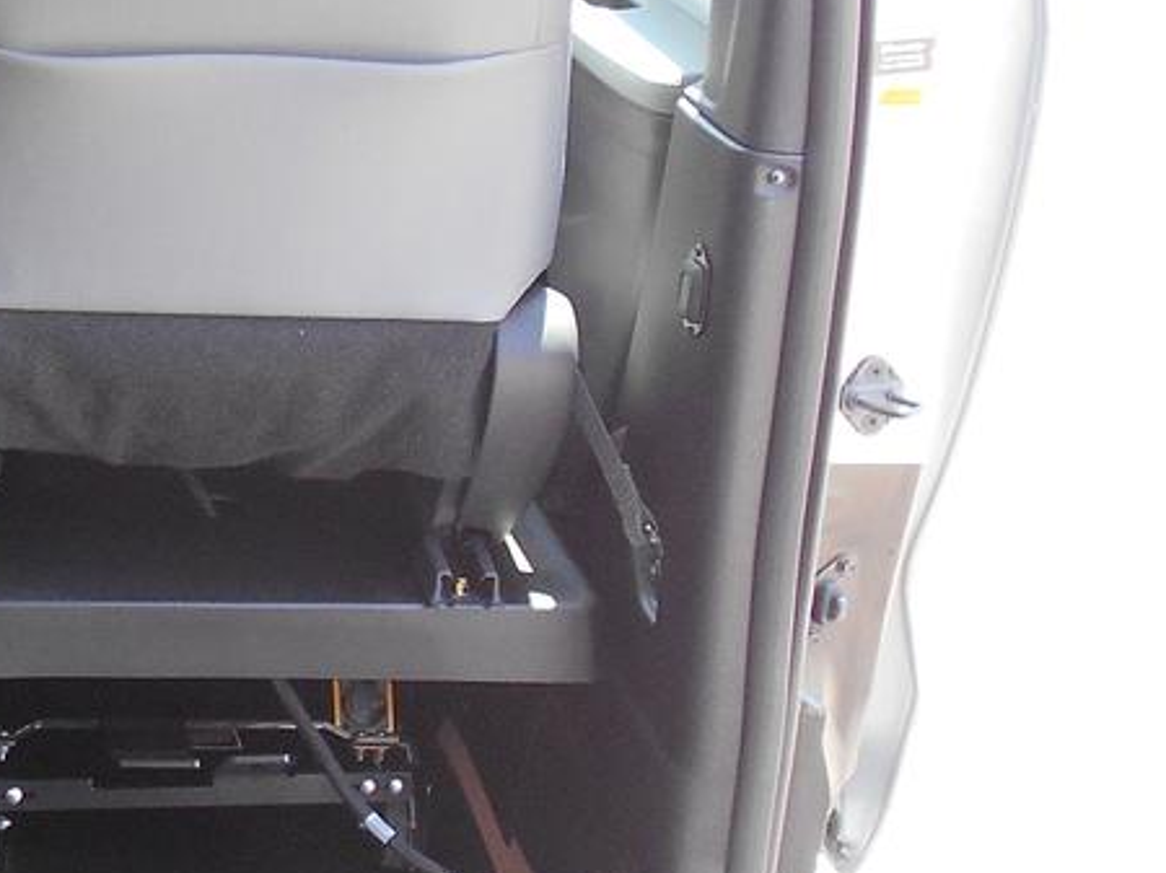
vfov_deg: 19.8
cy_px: 332
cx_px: -282
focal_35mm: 74
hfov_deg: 23.7
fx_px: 2491
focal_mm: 4.6
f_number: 3.2
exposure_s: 1/40
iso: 80
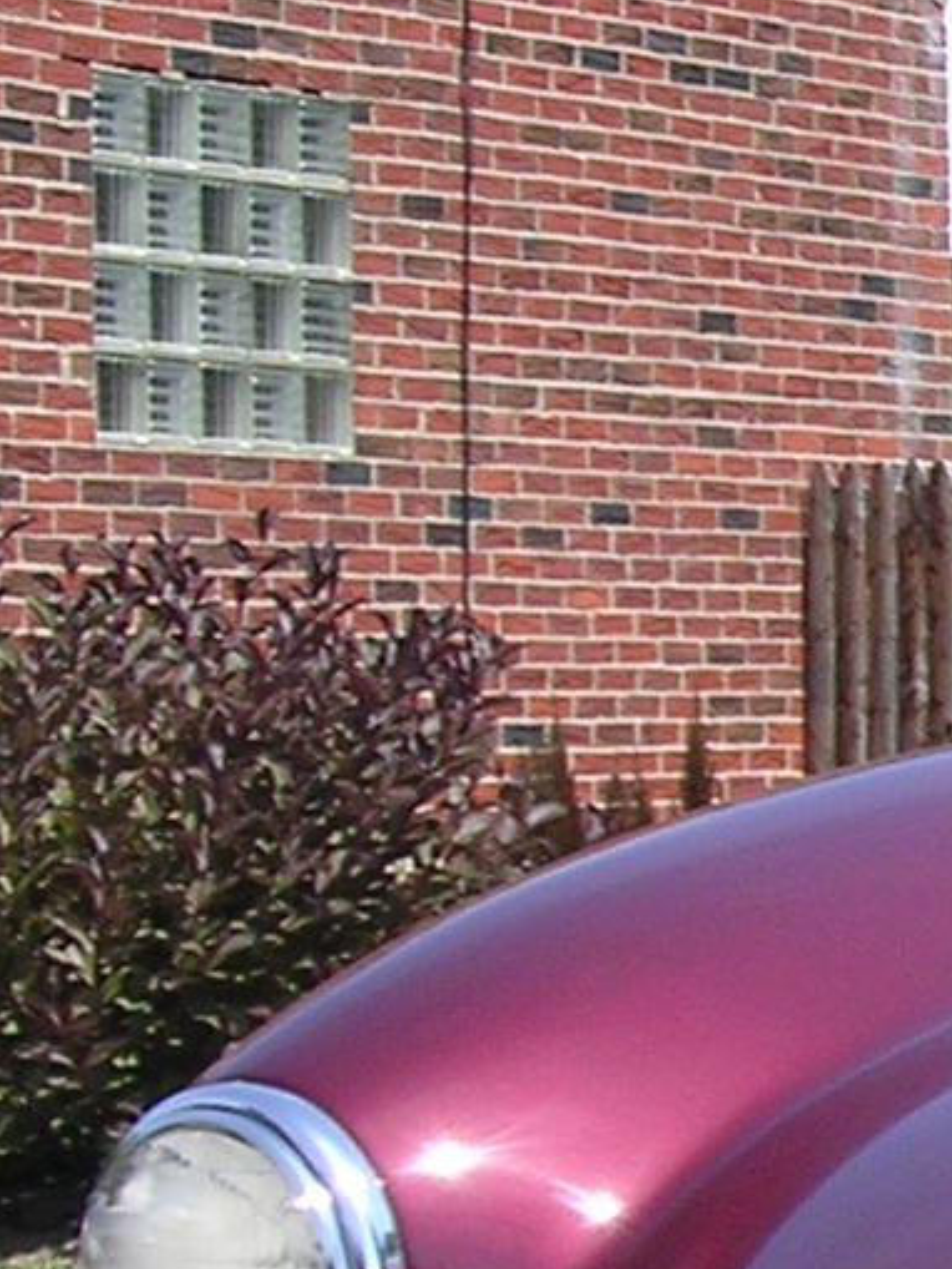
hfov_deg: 7.1
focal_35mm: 197
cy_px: 1197
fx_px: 7221
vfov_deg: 10.0
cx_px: 2390
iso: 100
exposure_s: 1/484
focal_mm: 7.5
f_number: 3.1
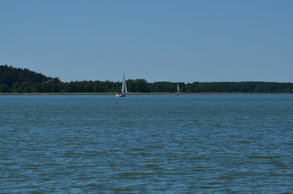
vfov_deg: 8.7
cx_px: 168
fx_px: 1275
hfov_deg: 13.1
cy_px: 95
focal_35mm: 157
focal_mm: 82
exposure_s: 1/8000
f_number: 4.5
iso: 360
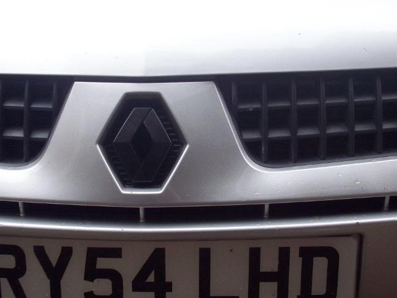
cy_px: 130
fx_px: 665
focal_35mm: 58
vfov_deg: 25.2
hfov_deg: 33.1
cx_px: 147
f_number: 2.8
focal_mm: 6.2
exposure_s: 1/234
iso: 80
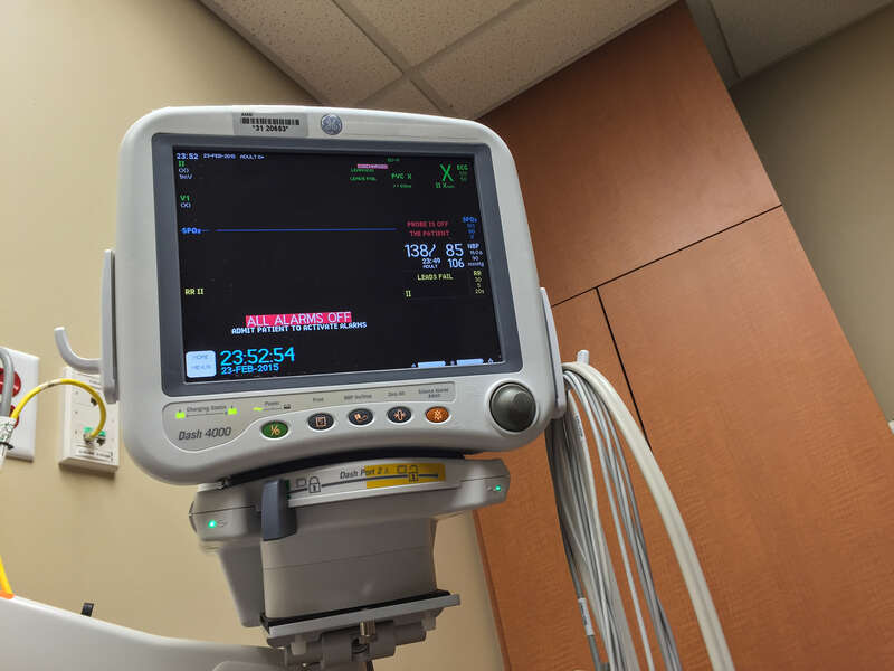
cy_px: 336
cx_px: 447
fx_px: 749
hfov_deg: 61.7
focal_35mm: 29
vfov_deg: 48.2
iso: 40
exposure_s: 1/30
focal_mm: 4.15
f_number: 2.2
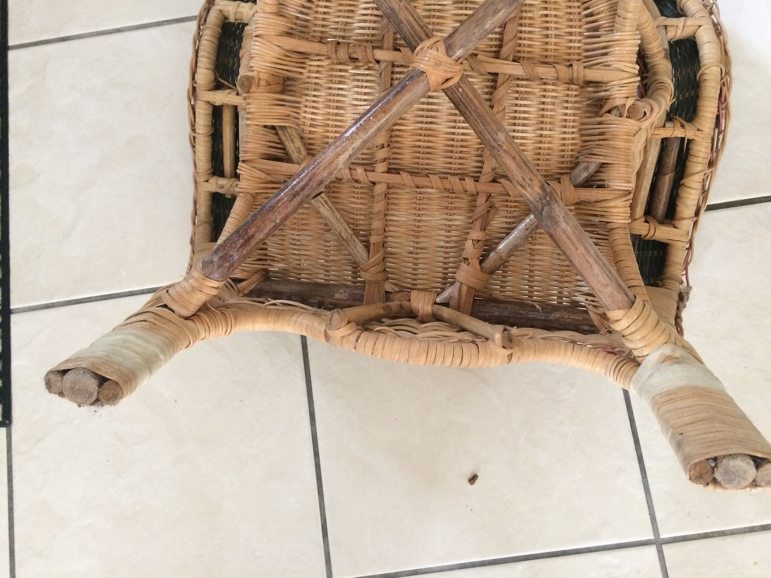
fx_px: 646
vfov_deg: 48.2
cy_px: 289
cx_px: 386
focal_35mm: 29
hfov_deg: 61.7
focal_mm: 4.15
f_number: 2.2
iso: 320
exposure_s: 1/33
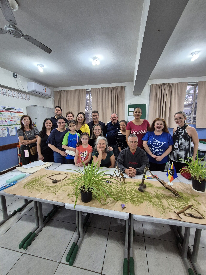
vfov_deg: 106.2
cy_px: 138
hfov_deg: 89.9
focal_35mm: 13
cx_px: 103
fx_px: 103
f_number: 2.2
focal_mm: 2.2
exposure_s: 1/60
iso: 400
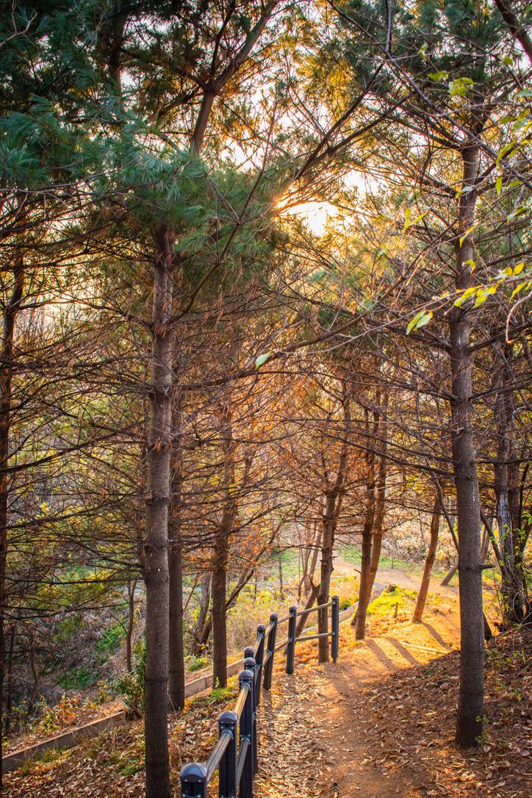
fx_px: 864
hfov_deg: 34.2
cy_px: 399
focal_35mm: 39
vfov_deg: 49.6
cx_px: 266
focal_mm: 26
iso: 100
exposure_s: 1/50
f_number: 4.5
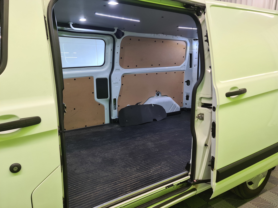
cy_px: 104
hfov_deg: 69.4
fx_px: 201
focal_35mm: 25
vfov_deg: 54.9
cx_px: 139
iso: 160
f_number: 1.8
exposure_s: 1/100
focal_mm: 7
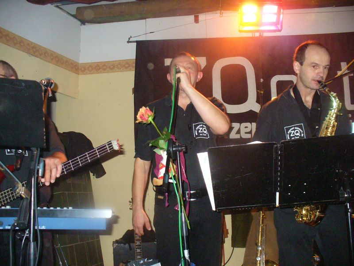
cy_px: 133
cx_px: 177
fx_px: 378
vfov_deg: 38.7
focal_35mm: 37
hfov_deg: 50.1
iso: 400
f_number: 2.8
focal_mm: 6.1
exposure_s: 1/60
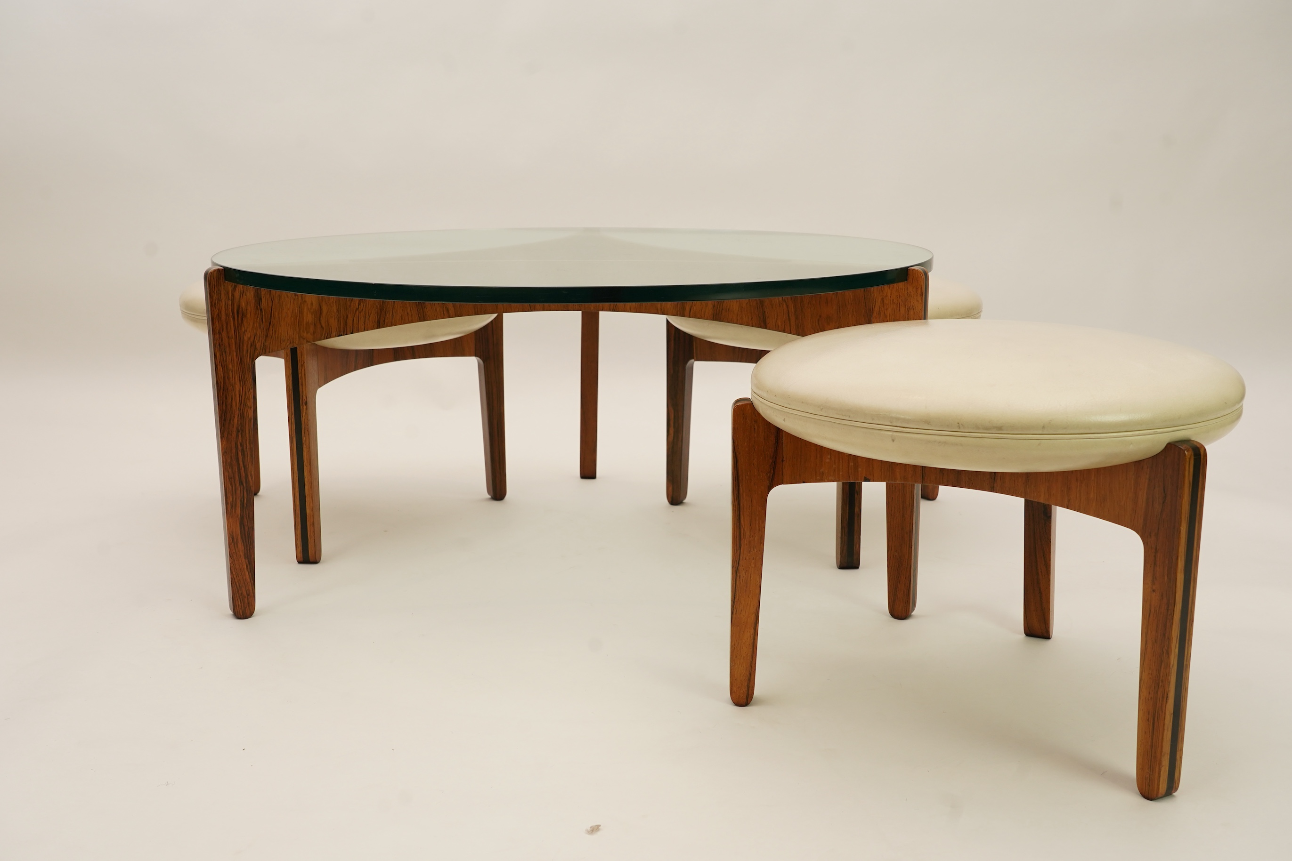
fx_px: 1328
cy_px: 430
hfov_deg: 51.9
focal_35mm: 37
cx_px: 646
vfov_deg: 35.9
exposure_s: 1/125
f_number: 8
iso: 800
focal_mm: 37
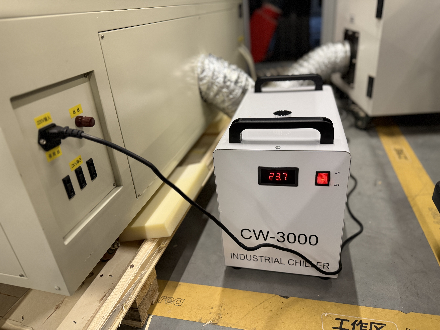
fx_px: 305
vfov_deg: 56.8
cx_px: 220
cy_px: 165
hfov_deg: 71.6
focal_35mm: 24
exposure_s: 1/50
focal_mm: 6.76
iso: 400
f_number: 1.78
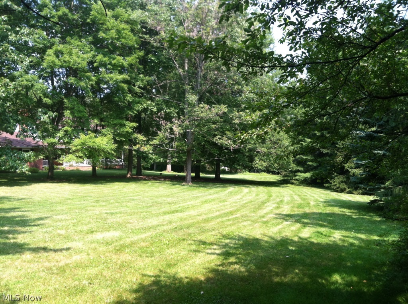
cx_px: 204
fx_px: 412
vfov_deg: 40.6
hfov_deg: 52.7
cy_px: 152
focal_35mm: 35
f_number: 2.8
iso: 80
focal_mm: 3.85
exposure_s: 1/288
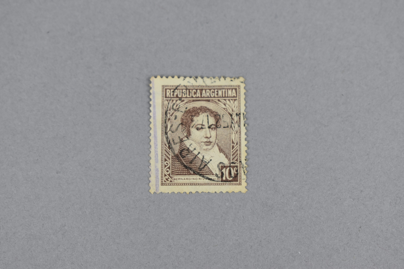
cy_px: 134
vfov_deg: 16.6
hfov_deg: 24.6
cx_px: 202
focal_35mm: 82
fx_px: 926
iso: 400
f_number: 6.3
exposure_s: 1/125
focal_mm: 55
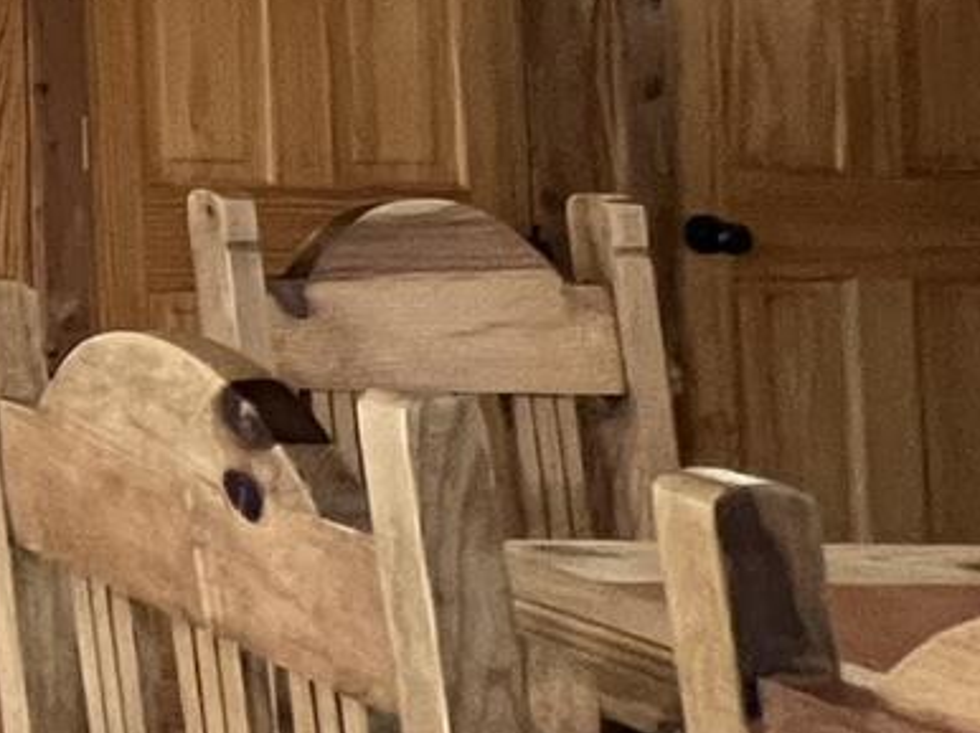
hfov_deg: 14.9
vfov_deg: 19.6
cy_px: -221
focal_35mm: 69
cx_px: -1414
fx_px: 1952
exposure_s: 1/60
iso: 500
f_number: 1.8
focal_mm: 1.57
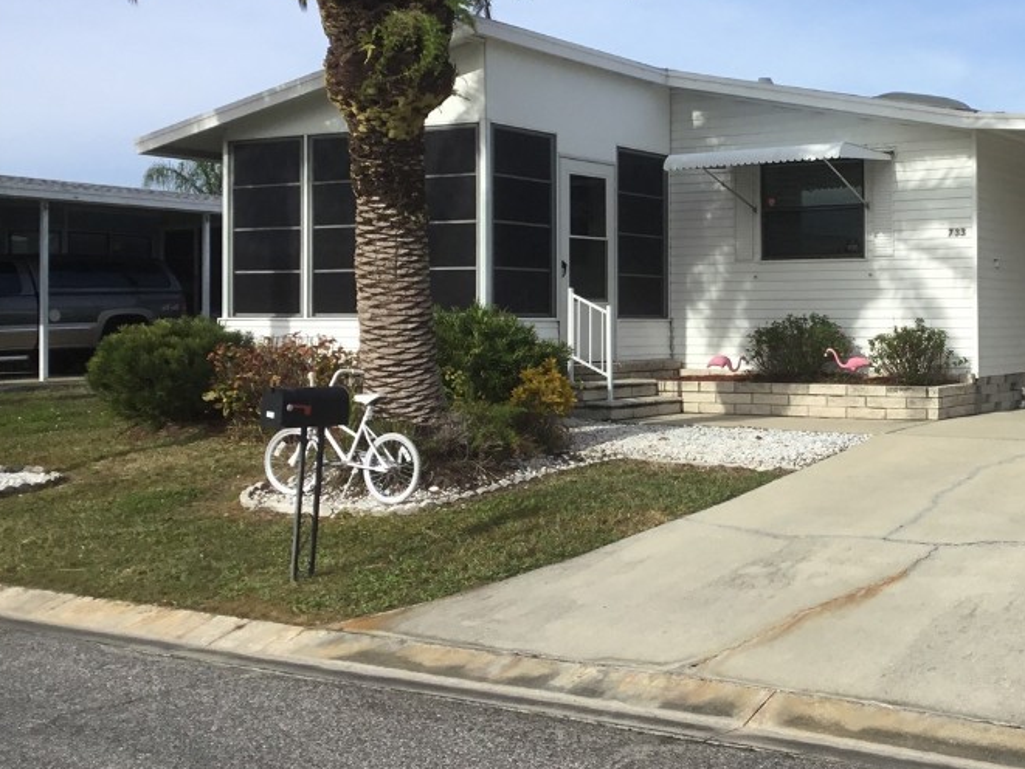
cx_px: 783
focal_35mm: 48
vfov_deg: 30.2
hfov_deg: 38.5
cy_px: 302
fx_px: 1422
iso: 25
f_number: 2.4
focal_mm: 3.3
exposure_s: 1/1253
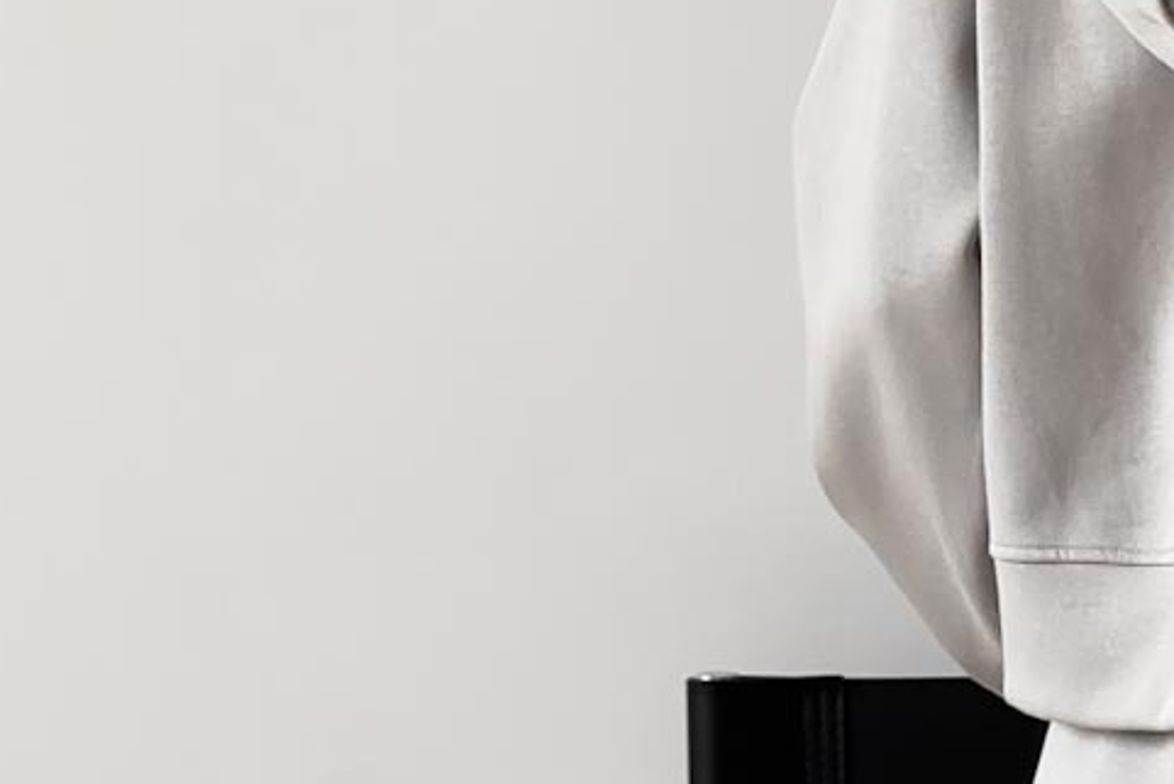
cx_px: 1333
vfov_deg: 8.2
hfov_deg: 12.1
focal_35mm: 166
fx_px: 5415
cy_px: 85
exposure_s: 1/120
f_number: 1.8
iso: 50
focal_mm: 6.86
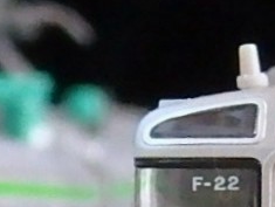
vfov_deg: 1.9
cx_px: 40
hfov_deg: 2.6
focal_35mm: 773
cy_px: 123
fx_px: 6150
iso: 800
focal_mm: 17.3
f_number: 4.9
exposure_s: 1/40
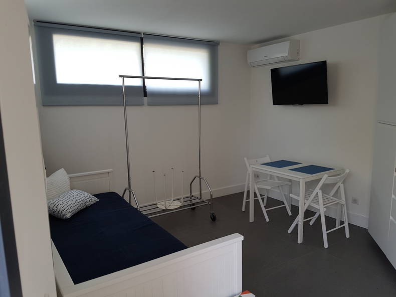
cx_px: 198
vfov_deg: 53.0
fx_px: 297
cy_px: 148
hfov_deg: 67.3
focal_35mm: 26
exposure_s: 1/50
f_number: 1.7
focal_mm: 4.2
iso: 50
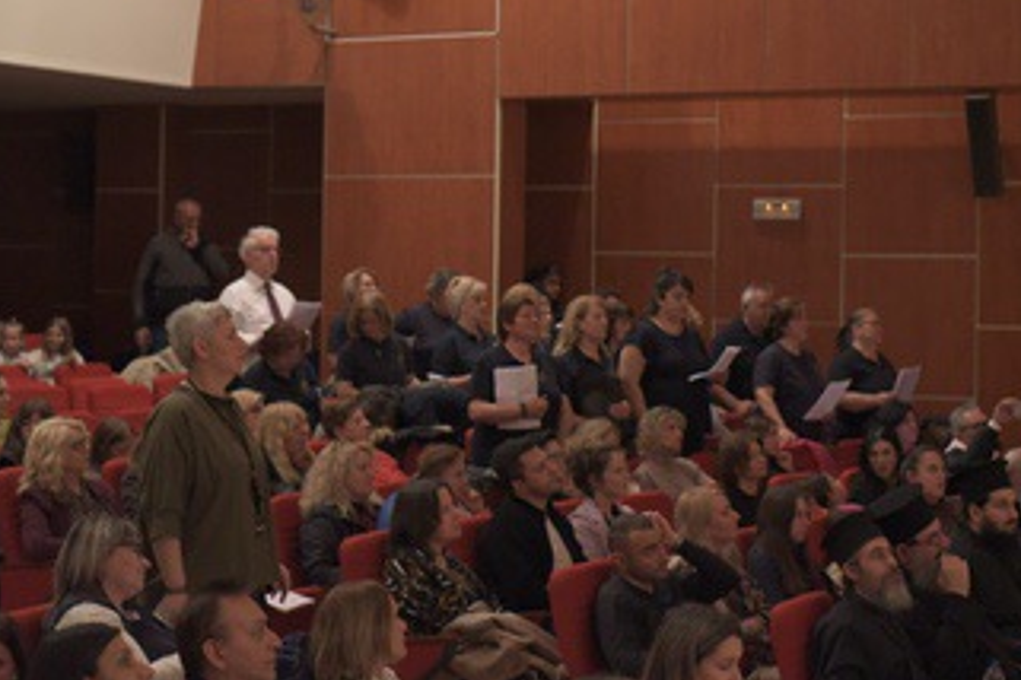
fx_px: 2070
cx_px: 611
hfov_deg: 27.6
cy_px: 264
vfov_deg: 18.6
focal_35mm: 73
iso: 8000
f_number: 4
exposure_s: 1/200
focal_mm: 50
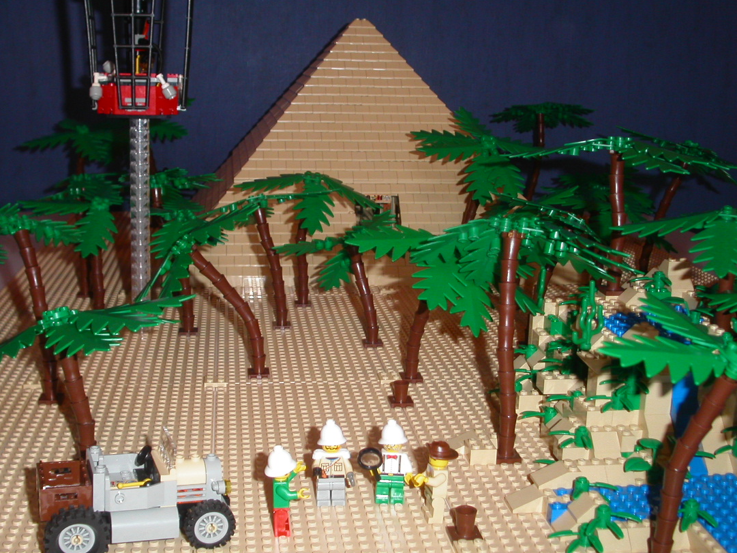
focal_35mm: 45
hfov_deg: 42.0
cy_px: 264
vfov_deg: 32.2
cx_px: 333
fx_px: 958
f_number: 2.8
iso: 100
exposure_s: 1/30
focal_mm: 7.8
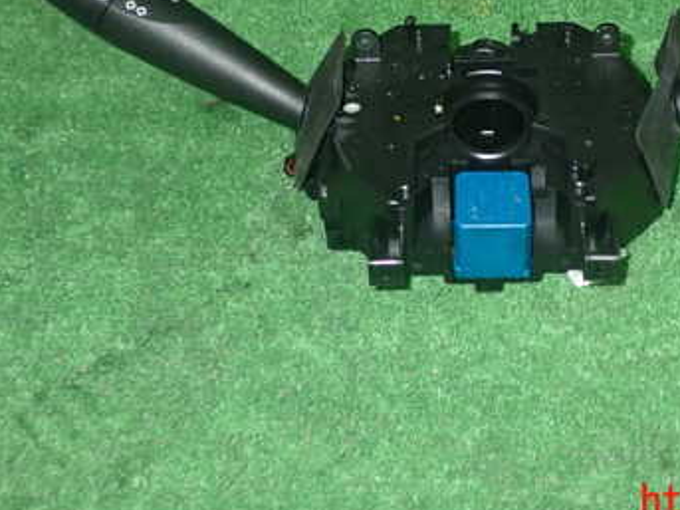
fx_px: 1237
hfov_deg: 30.3
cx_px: 494
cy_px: 81
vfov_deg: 22.9
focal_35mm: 63
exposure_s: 1/40
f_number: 7.1
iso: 500
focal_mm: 6.37
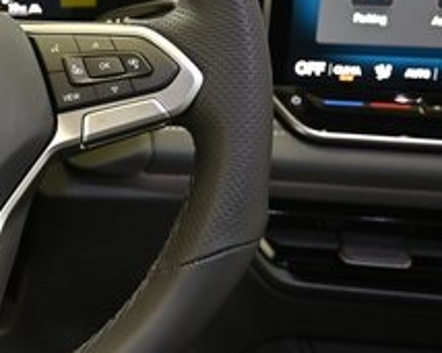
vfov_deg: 20.8
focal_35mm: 73
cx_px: -134
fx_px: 955
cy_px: 83
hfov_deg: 23.1
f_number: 4
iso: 640
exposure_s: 1/25
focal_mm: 26
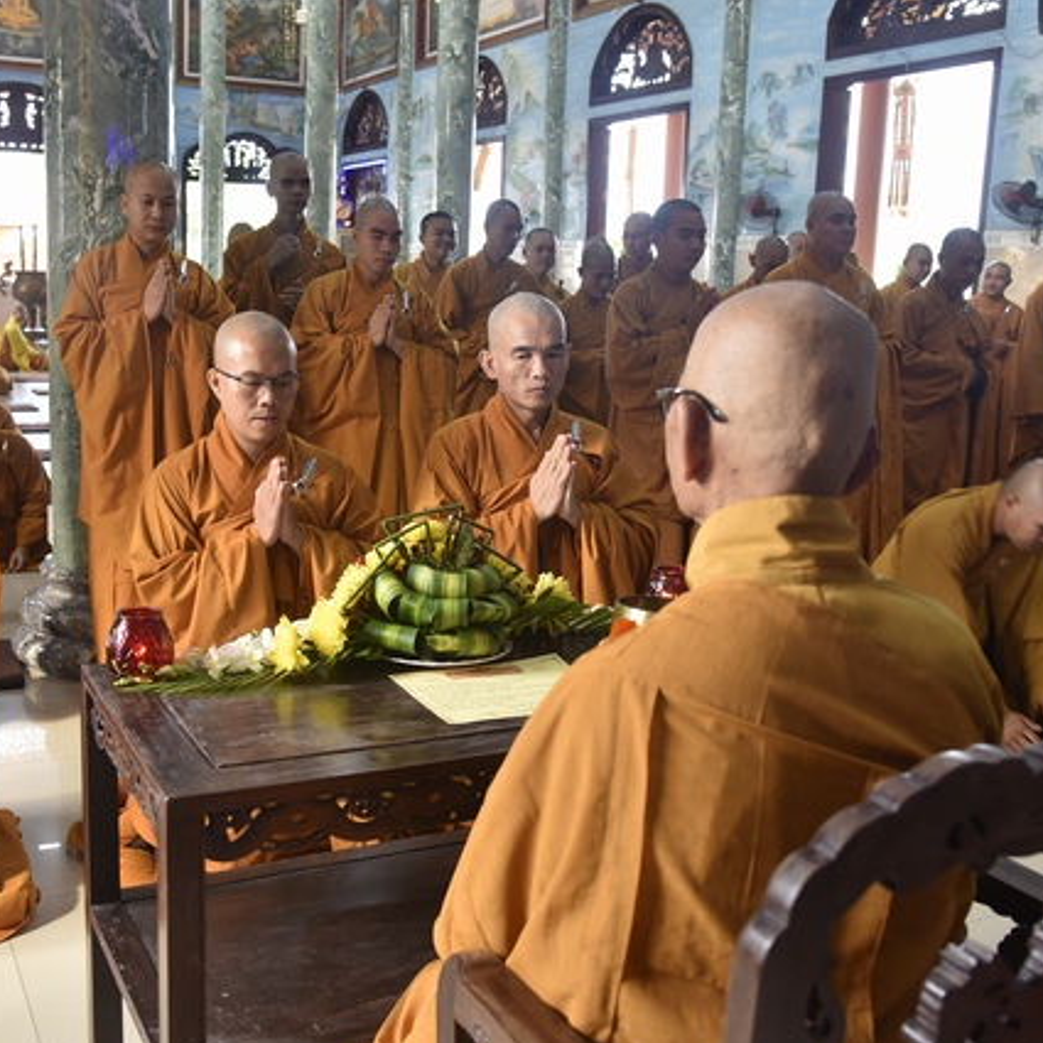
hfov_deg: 42.7
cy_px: 529
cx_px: 427
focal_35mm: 39
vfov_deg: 42.8
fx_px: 1329
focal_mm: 30
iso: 500
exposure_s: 1/50
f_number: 5
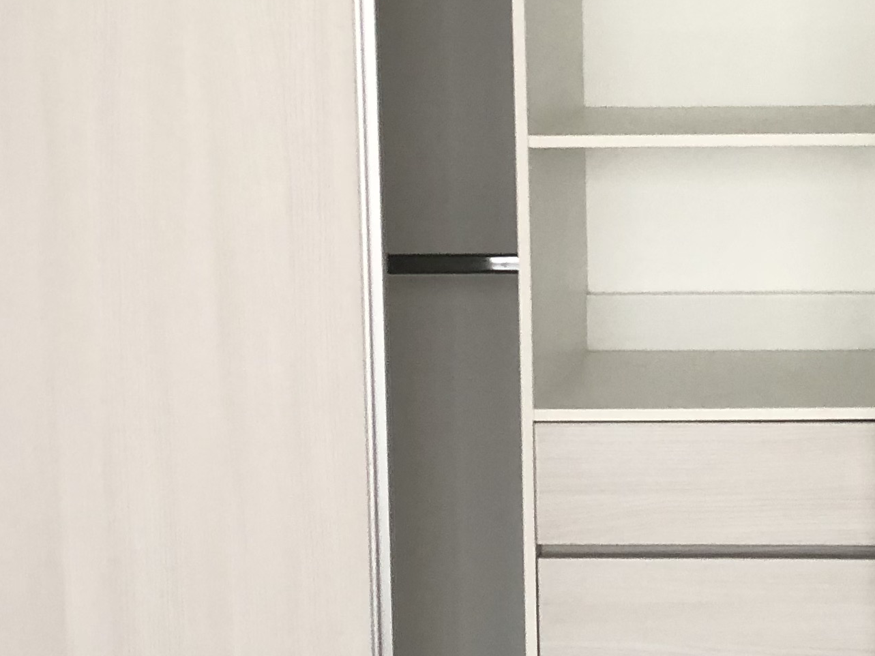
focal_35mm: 88
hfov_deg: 21.5
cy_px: 138
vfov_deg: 16.7
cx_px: 865
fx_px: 2224
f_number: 1.8
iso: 40
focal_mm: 4
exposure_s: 1/20
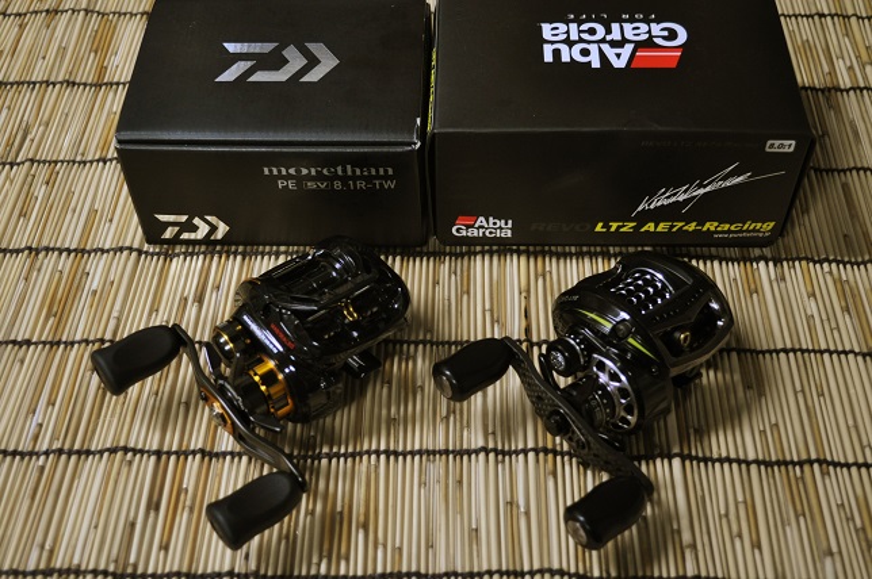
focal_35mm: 48
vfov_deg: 28.0
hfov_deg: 41.2
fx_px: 1161
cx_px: 436
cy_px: 290
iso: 800
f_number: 4.8
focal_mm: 32
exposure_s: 1/40
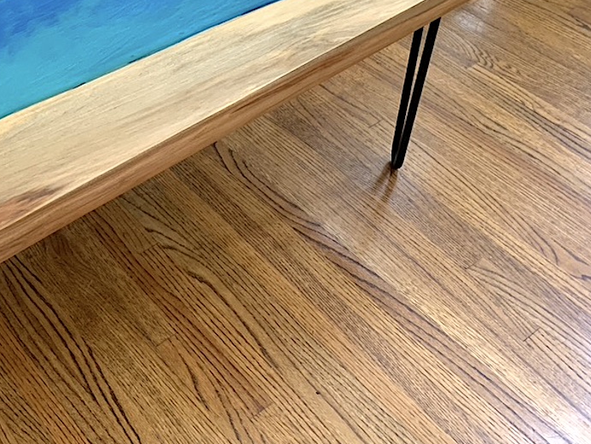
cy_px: 142
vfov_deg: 31.9
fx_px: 768
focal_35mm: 45
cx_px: 90
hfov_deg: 39.8
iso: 400
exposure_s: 1/56
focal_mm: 4.25
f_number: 1.8
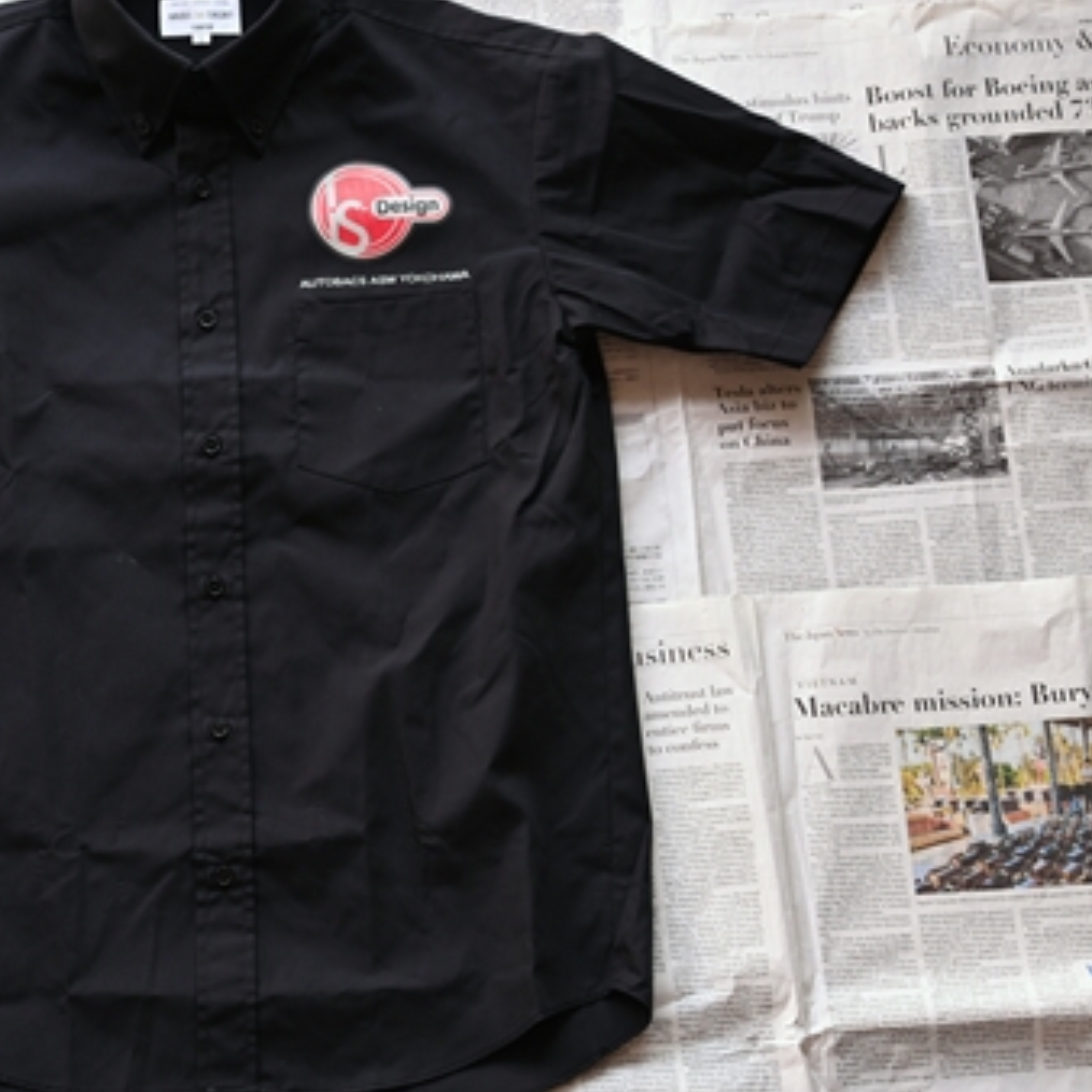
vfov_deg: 23.4
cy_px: 536
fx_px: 2641
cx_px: 223
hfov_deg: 23.0
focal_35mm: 74
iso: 100
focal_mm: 49
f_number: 4
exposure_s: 1/8
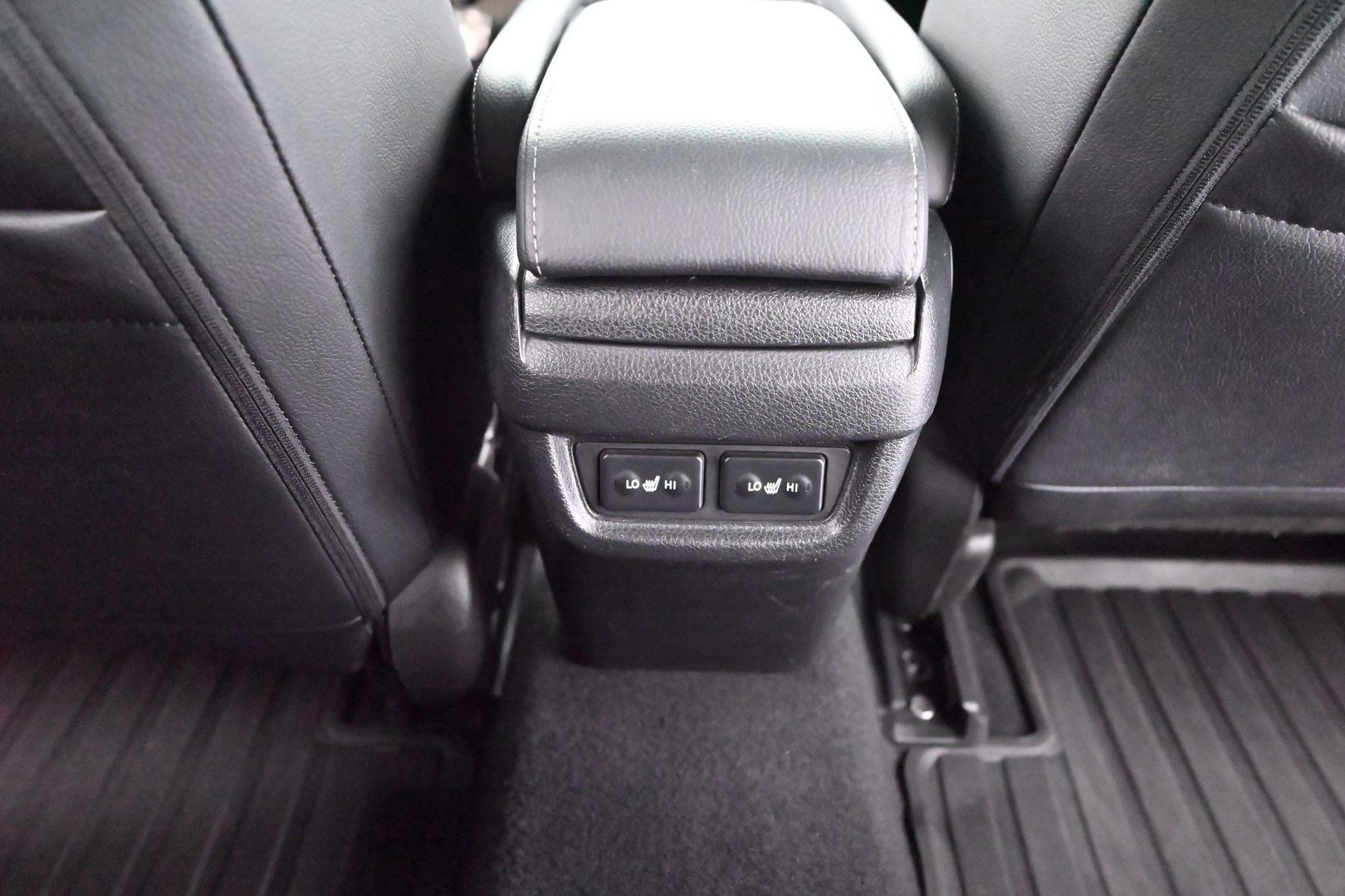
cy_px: 448
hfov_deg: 63.7
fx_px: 1083
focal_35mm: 29
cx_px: 672
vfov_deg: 45.0
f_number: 4.5
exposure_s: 1/25
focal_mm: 29
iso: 25600
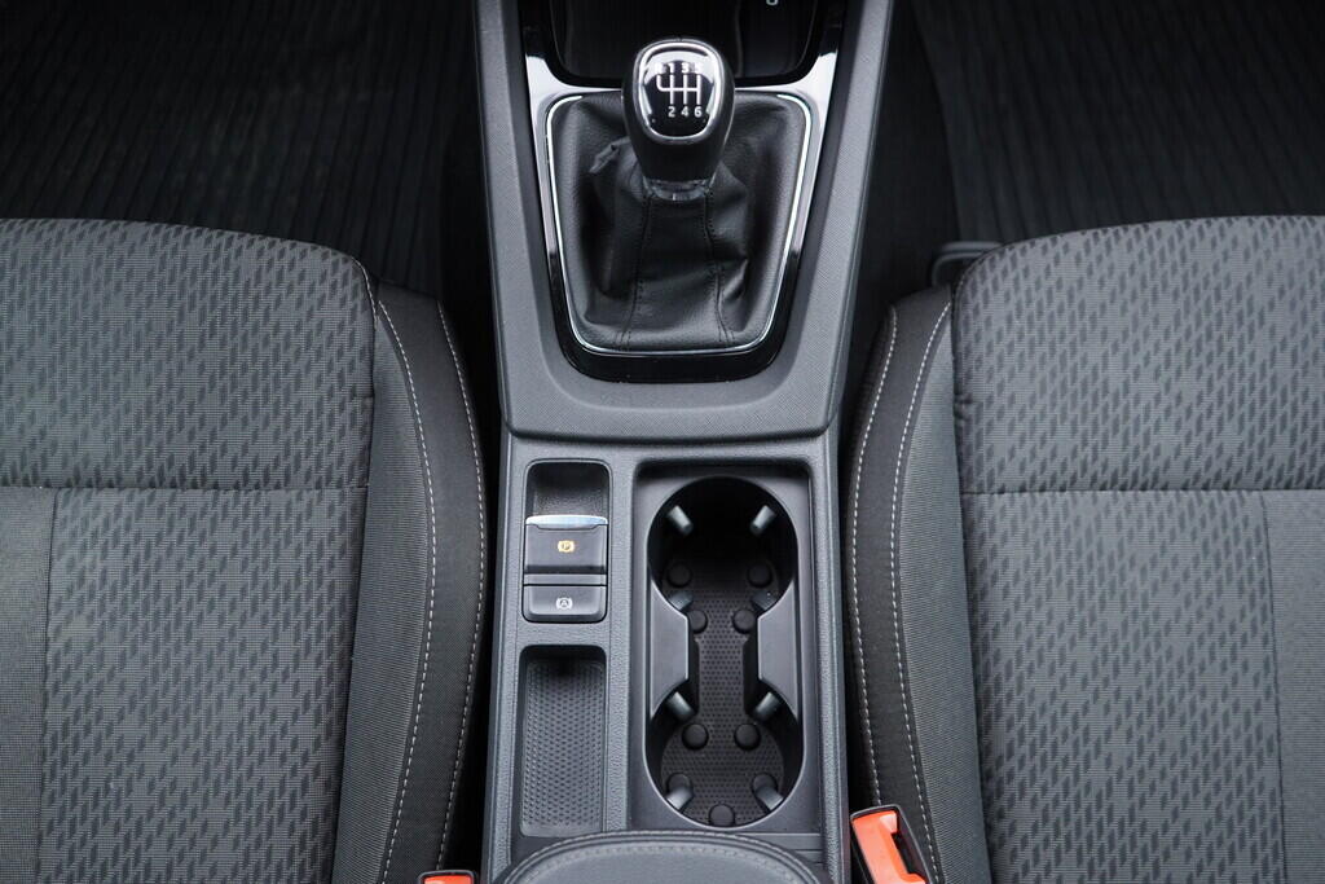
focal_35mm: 36
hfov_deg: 53.1
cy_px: 442
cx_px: 662
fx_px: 1325
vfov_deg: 36.9
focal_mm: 24
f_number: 2.8
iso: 500
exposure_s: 1/40
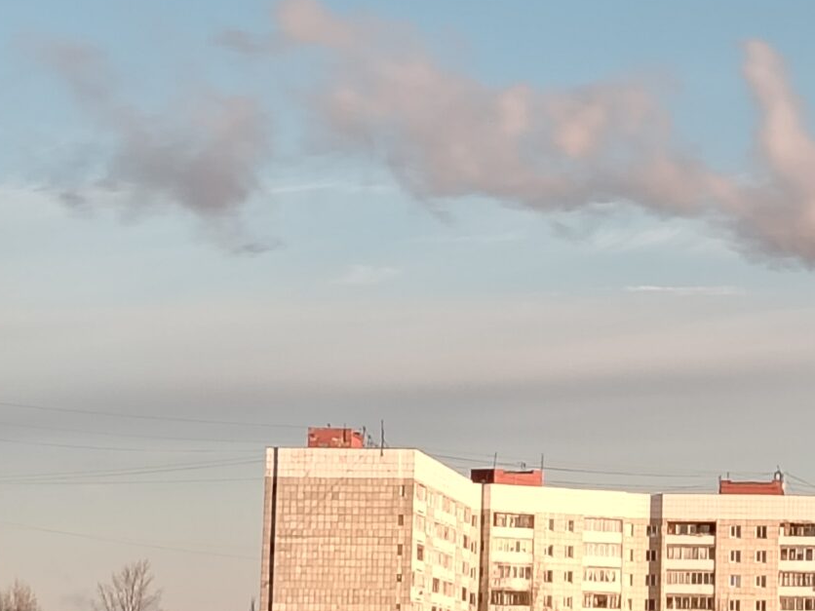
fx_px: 3461
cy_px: 282
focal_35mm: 147
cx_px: 784
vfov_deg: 10.1
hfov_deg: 13.3
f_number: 1.75
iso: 100
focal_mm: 5.25
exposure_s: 1/272
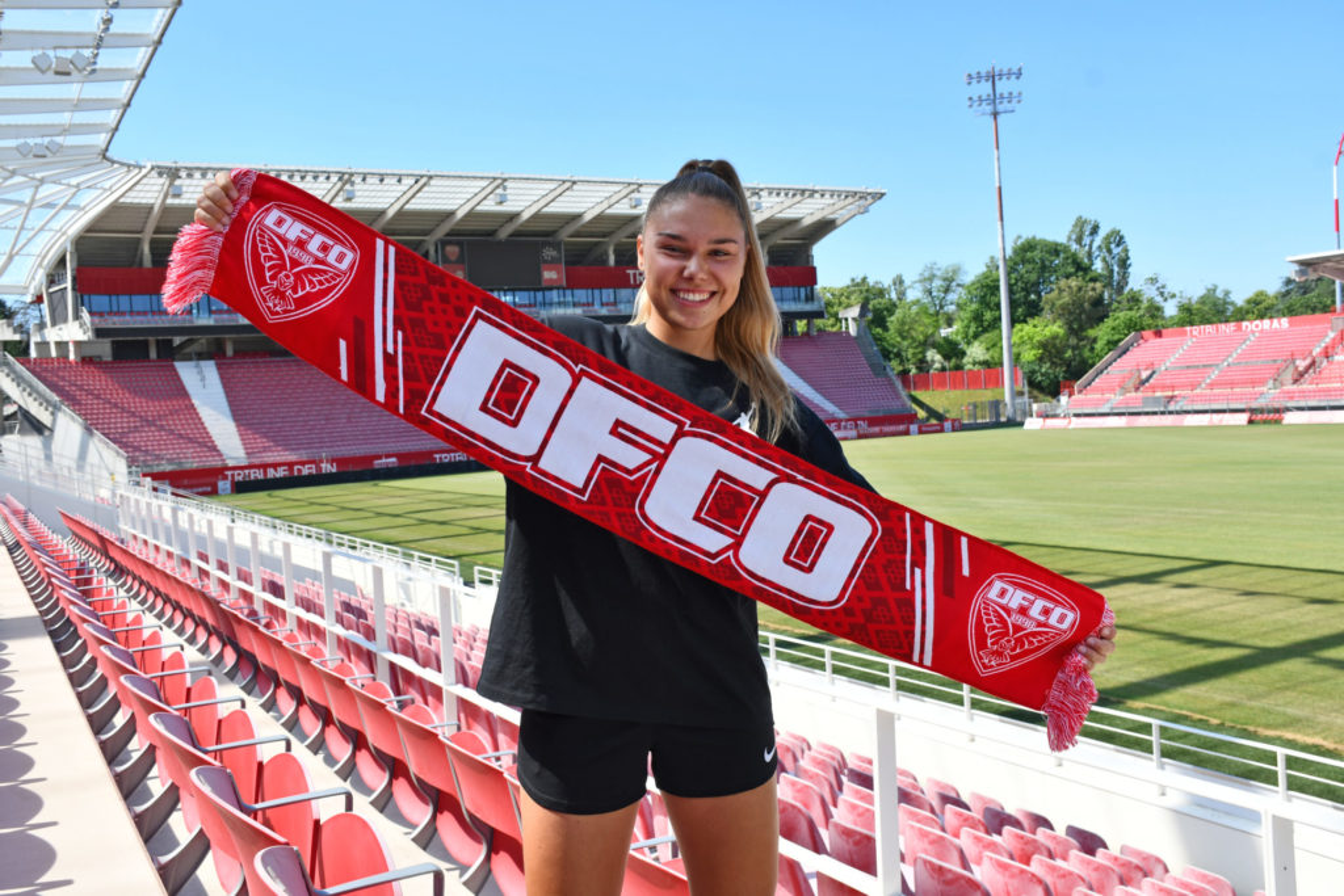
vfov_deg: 40.0
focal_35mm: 33
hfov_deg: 57.2
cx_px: 672
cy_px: 448
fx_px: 1232
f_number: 8
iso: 125
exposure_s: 1/250
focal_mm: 22
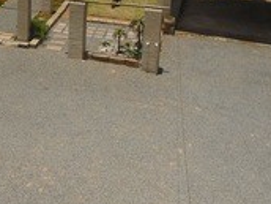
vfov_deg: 23.8
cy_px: -13
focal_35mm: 58
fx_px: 454
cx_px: -2
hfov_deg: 30.8
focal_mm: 3.61
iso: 100
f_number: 2.8
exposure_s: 1/549
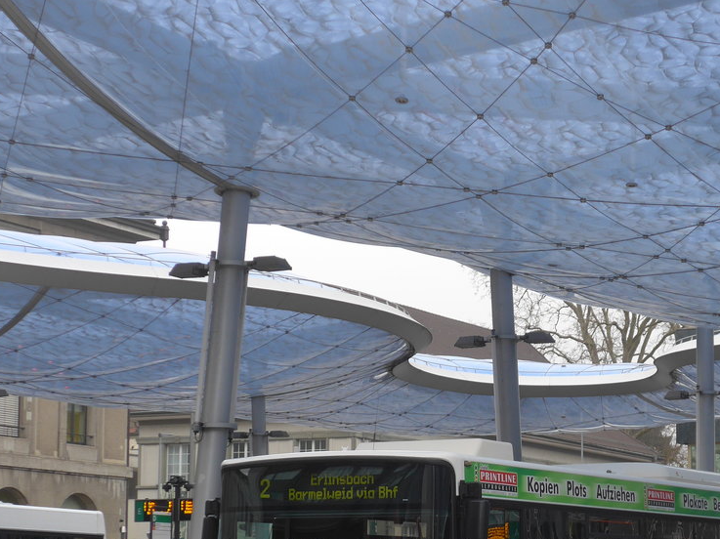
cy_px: 423
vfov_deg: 14.6
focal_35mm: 101
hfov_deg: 19.3
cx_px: 542
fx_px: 2100
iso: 100
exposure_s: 1/80
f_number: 3.7
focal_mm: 12.7
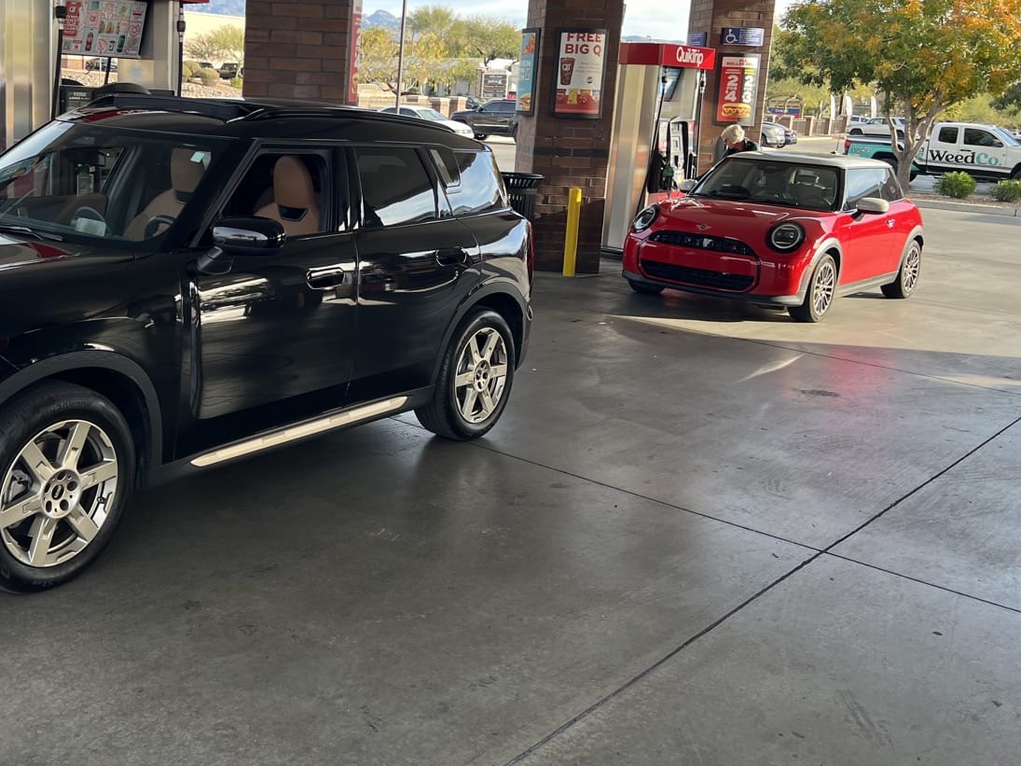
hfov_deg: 47.5
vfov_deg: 37.4
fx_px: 1121
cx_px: 276
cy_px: 263
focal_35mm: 38
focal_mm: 5.7
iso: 50
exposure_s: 1/495
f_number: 1.5
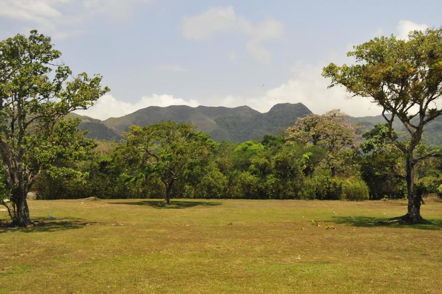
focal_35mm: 40
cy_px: 147
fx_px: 497
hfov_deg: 48.0
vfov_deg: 32.9
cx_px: 221
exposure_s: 1/5000
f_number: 4.5
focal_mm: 27
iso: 1250
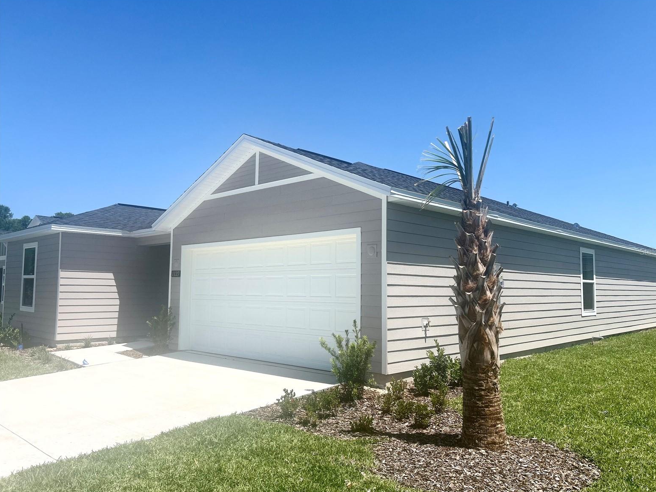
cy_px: 251
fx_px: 512
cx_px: 339
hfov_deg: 65.3
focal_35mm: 27
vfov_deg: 51.4
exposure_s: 1/5587
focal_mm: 5.7
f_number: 1.5
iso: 50
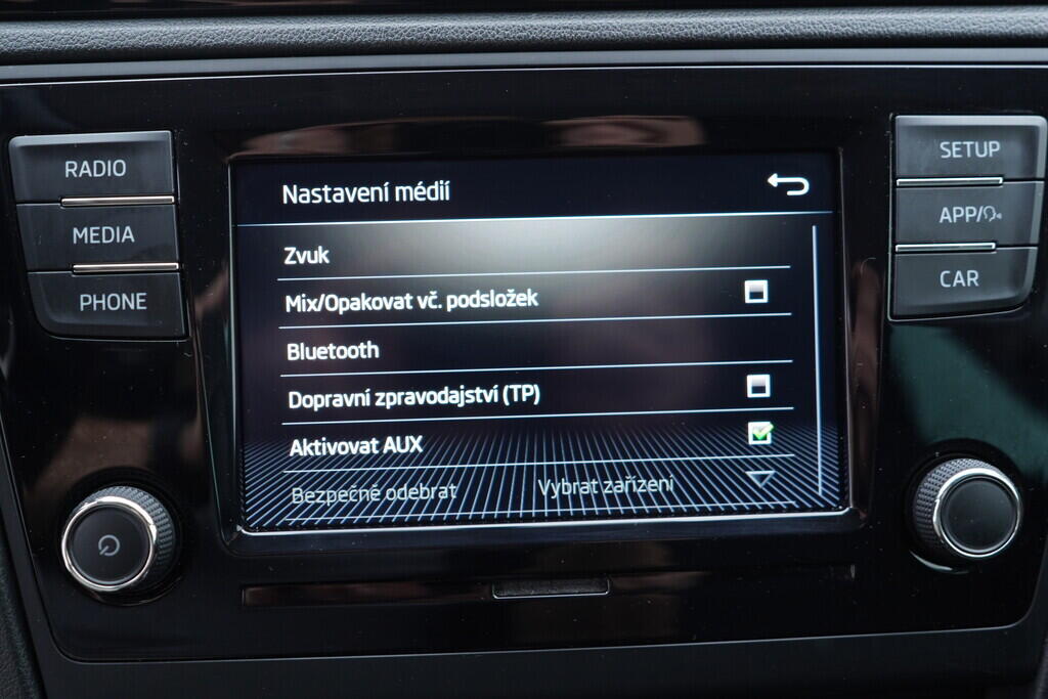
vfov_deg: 36.9
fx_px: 1048
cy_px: 350
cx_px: 524
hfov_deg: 53.1
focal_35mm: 36
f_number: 2.8
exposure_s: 1/40
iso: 320
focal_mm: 24
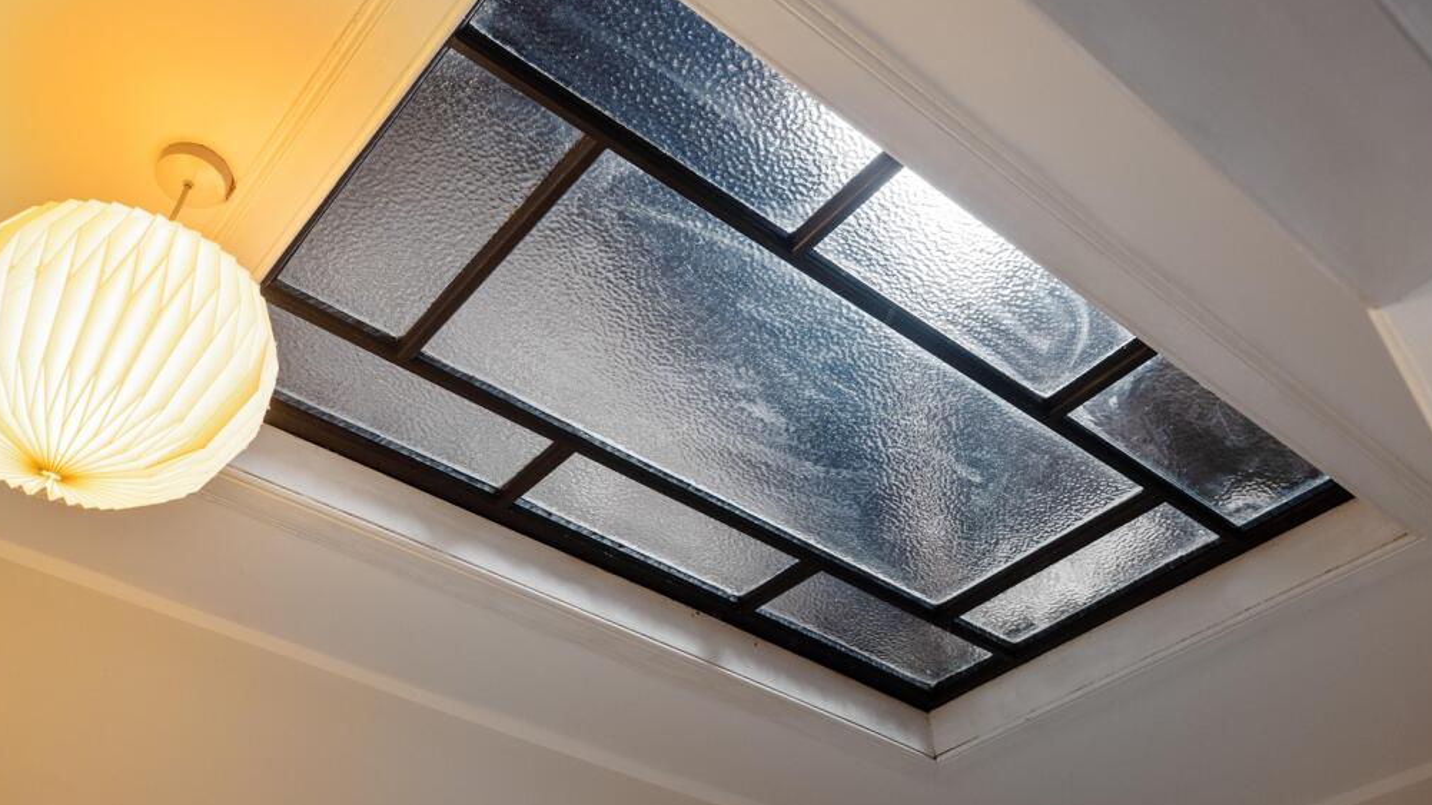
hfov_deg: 64.3
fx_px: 1139
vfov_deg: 38.9
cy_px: 342
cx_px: 718
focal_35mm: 30
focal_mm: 28
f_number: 4.5
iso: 640
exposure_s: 1/50
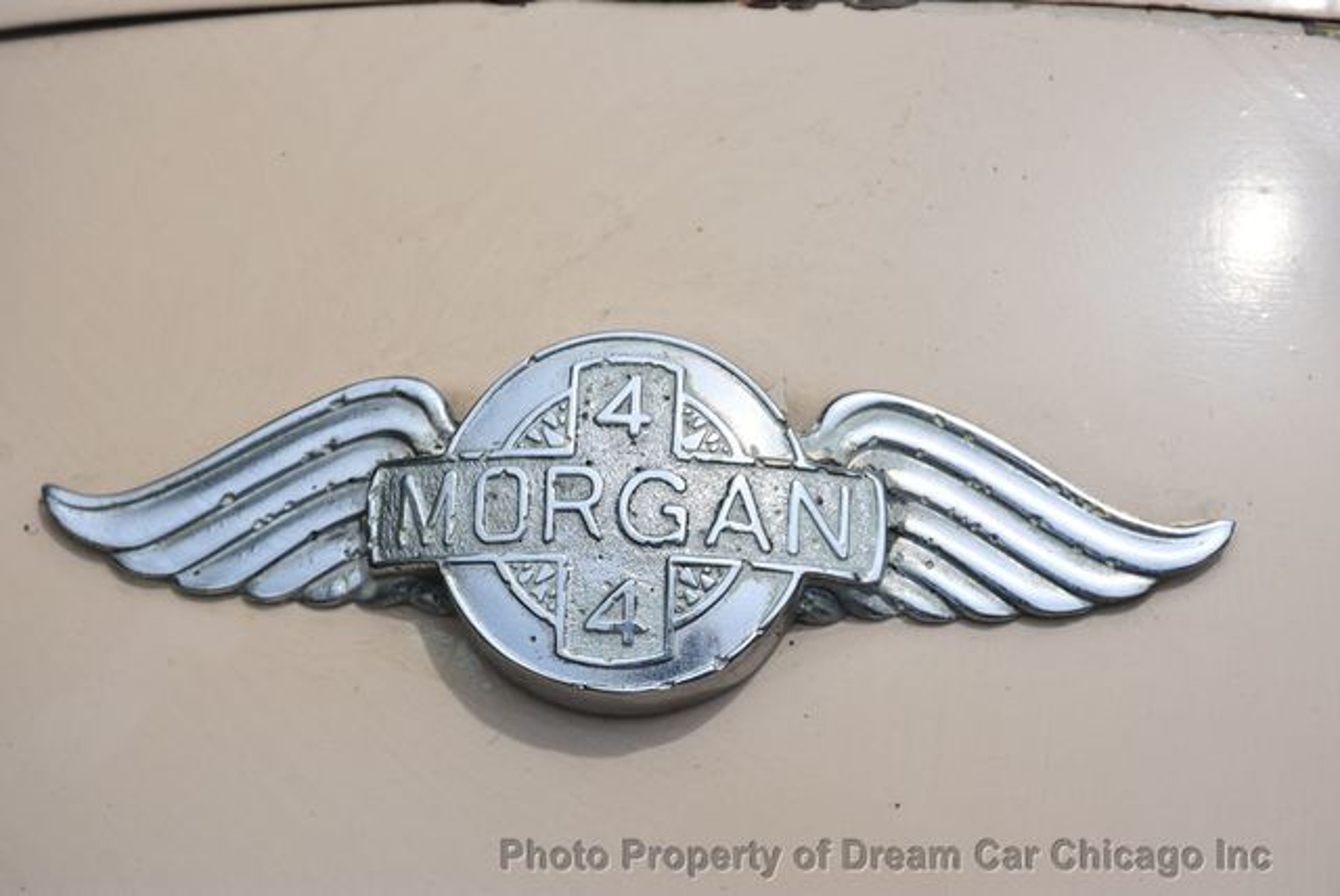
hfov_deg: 15.2
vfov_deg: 10.2
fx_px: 5029
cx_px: 670
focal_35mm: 135
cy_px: 448
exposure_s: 1/500
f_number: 9
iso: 100
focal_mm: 90
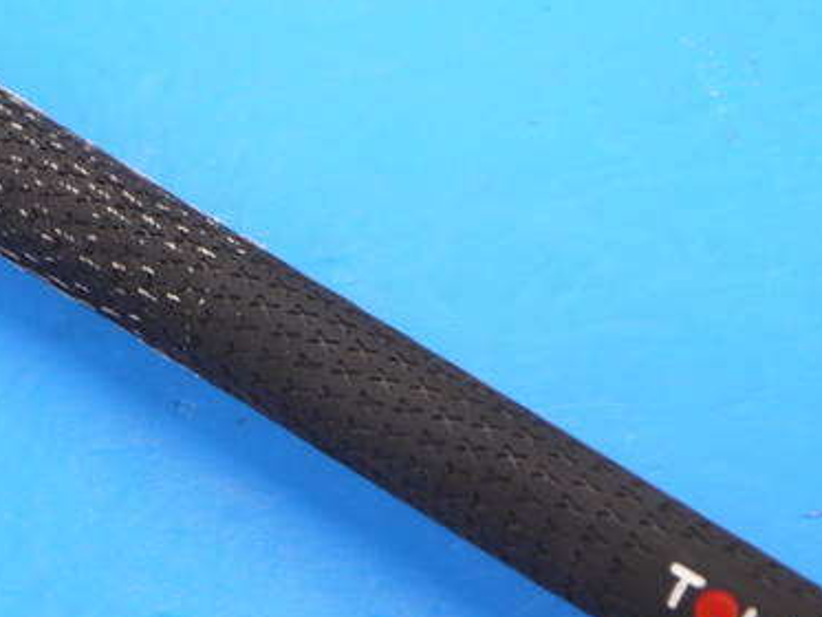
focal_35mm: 144
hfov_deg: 13.7
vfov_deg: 10.3
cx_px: 234
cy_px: 209
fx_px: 3421
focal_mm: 42
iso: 640
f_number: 5.6
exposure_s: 1/80
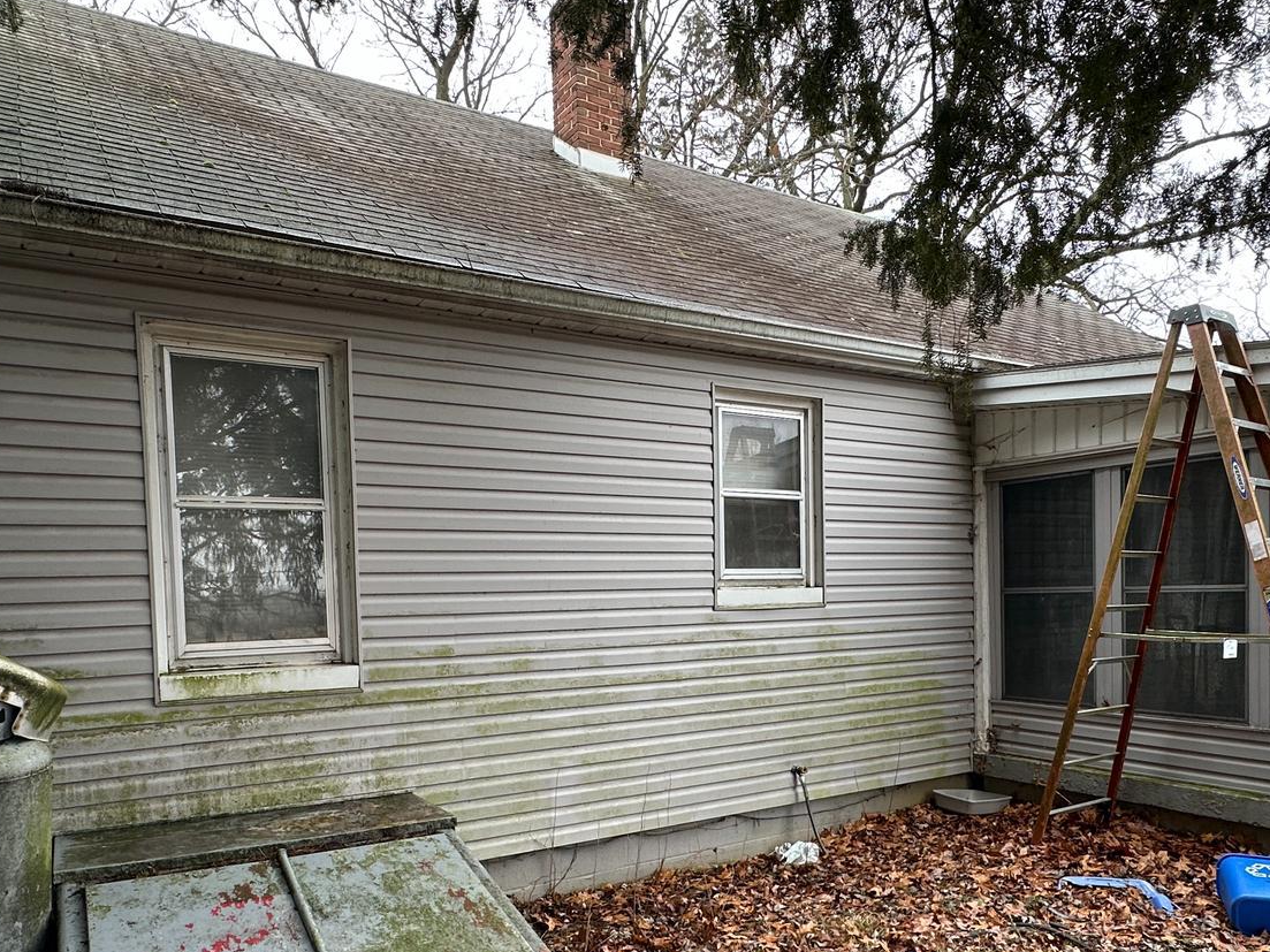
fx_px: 954
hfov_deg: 67.3
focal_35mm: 26
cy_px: 638
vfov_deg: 52.0
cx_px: 646
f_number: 2.2
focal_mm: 2.22
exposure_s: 1/99
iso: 64
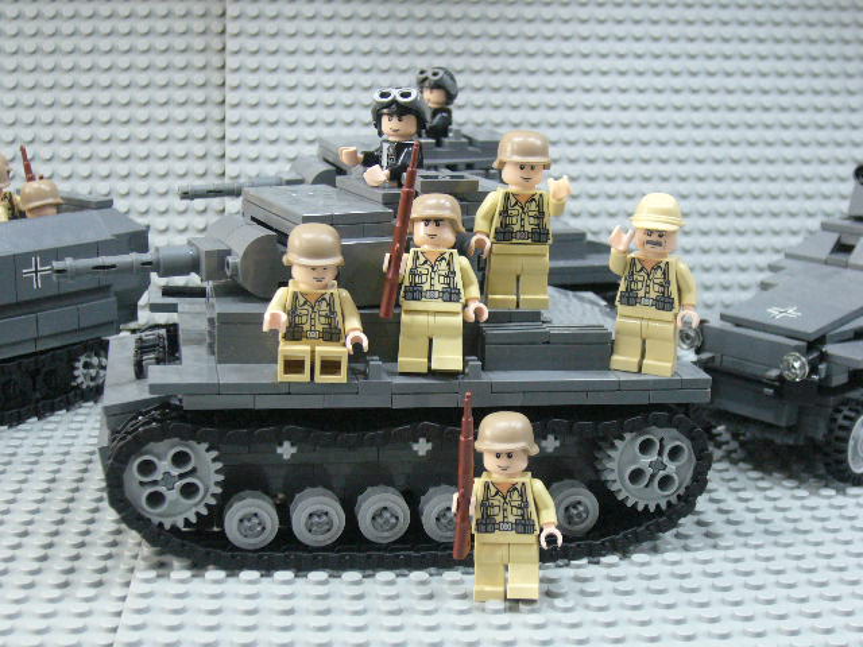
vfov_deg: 26.6
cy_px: 324
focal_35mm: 55
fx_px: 1371
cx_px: 432
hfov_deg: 34.9
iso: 200
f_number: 3.5
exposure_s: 1/8
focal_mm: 9.1
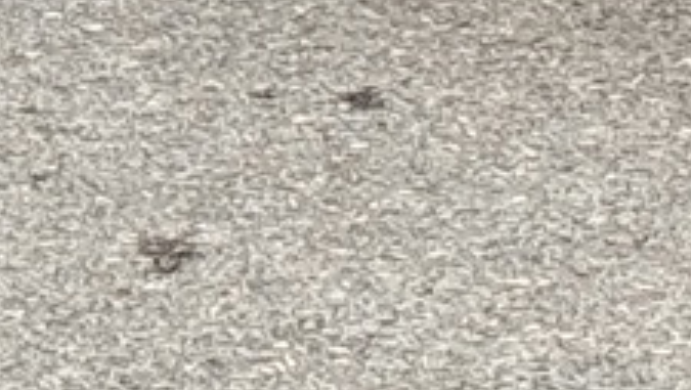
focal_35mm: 418
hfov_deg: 5.2
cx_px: 516
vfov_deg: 2.8
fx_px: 7665
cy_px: -1655
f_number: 1.78
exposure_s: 1/100
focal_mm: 6.76
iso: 80
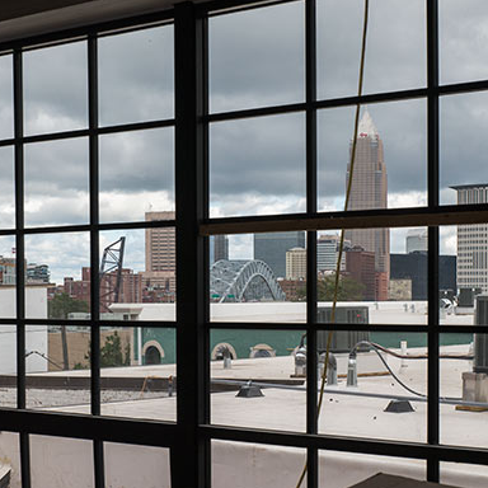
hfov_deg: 29.1
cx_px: 268
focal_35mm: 59
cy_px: 243
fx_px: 941
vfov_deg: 29.1
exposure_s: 1/350
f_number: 13
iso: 200
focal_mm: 46
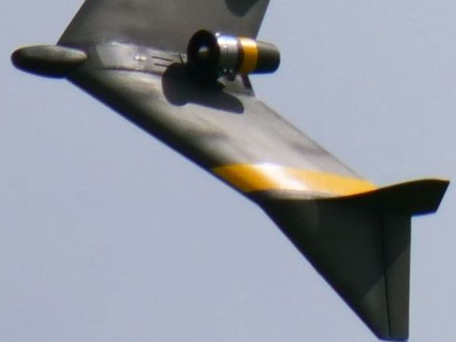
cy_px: 87
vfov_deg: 1.1
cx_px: 249
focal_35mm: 1310
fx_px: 17249
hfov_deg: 1.5
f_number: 7.1
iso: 200
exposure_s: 1/1600
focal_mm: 400
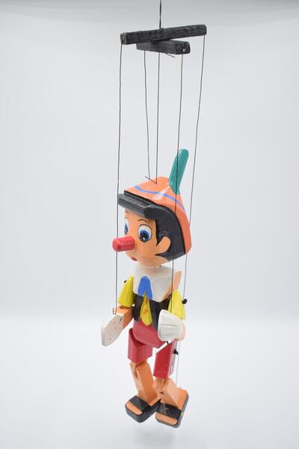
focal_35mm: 44
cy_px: 224
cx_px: 150
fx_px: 542
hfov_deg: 30.8
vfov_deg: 45.0
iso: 100
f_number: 4.5
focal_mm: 29
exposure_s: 1/100
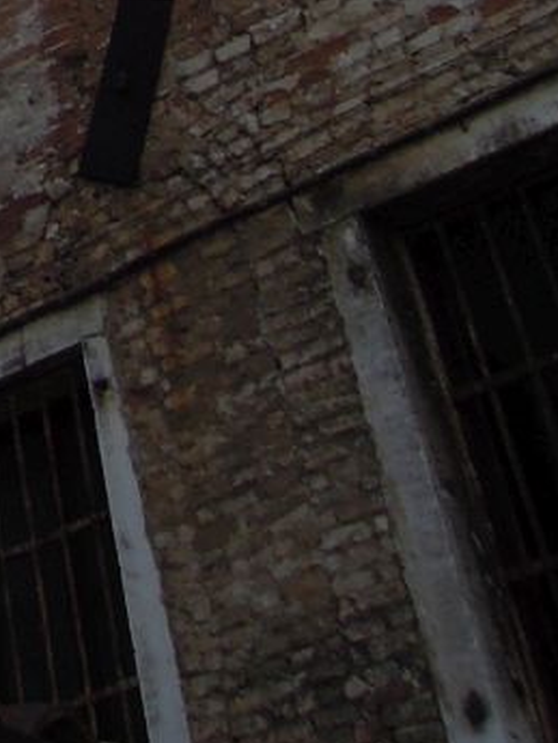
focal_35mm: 95
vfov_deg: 17.2
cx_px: -526
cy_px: -565
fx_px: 2041
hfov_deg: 13.5
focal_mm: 4.3
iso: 160
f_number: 2.8
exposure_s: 1/1600
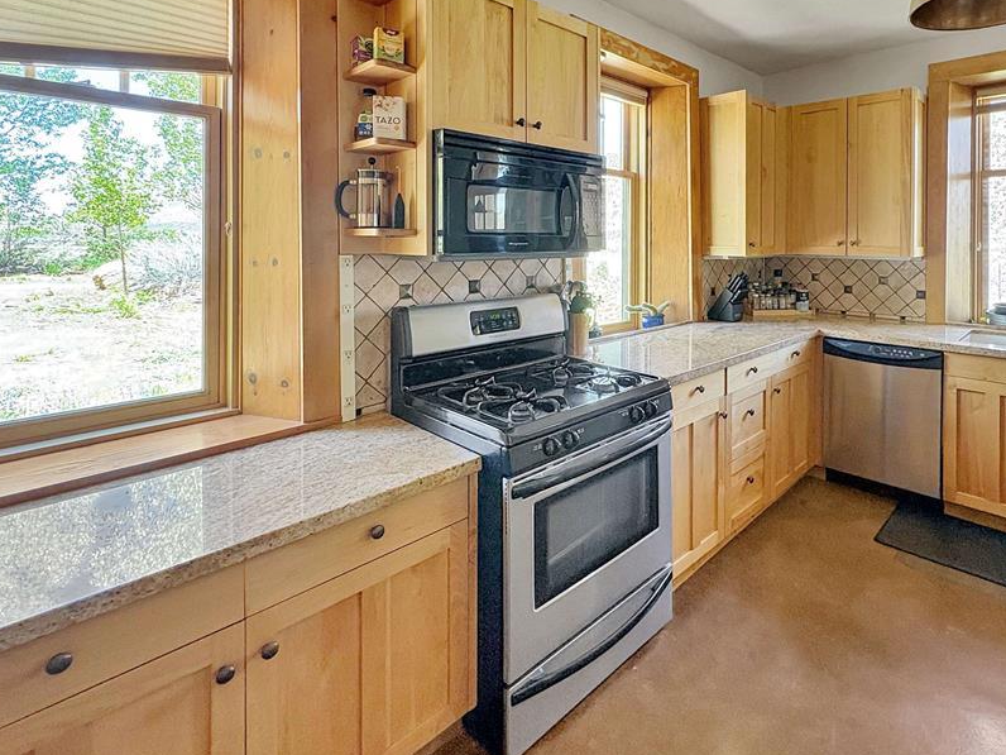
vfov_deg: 70.9
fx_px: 523
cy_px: 305
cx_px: 607
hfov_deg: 86.6
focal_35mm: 18
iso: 400
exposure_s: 1/60
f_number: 2.2
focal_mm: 2.22
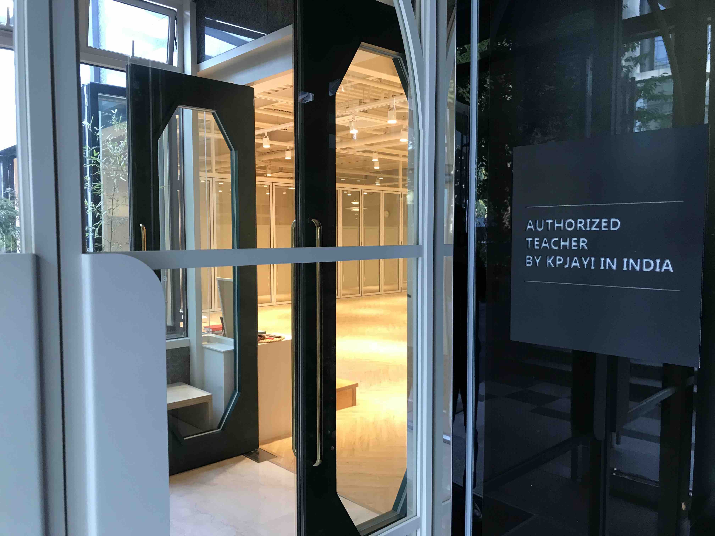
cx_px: 358
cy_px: 268
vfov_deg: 49.7
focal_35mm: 28
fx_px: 578
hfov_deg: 63.4
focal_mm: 3.99
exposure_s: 1/15
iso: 40
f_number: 1.8
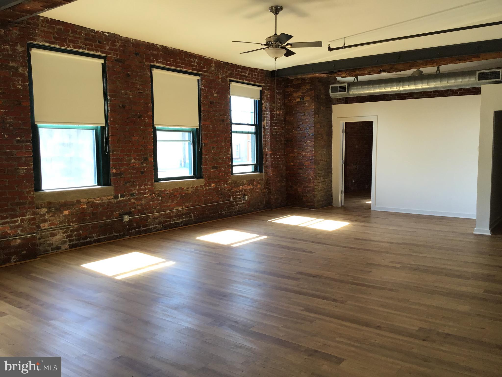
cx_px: 251
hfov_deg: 58.4
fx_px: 450
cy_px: 188
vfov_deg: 45.4
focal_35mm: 31
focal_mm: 3.3
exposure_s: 1/50
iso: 32
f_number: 2.4
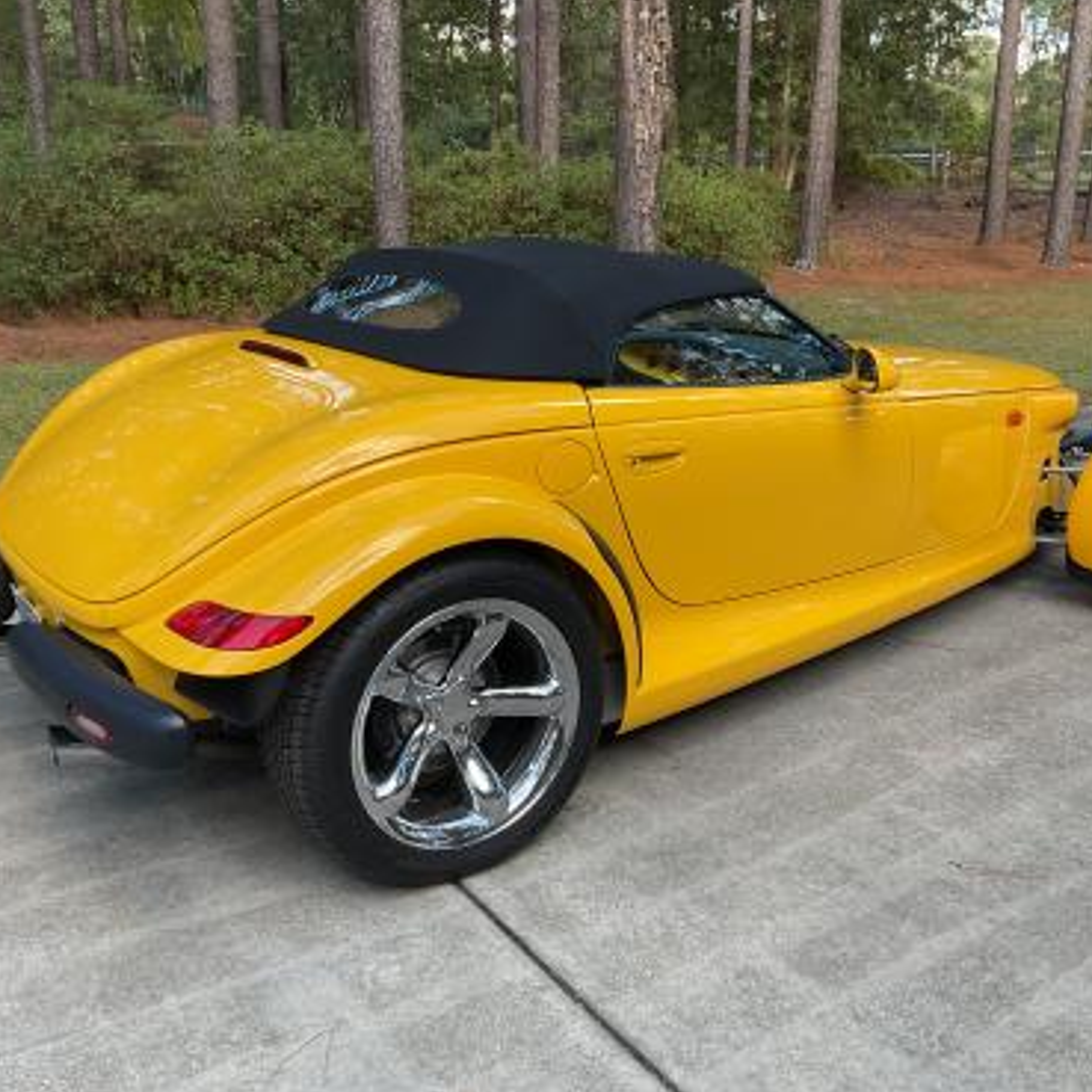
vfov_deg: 47.2
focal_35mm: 35
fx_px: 1249
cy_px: 545
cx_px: 621
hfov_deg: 47.1
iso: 16
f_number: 1.8
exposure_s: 1/186
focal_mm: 3
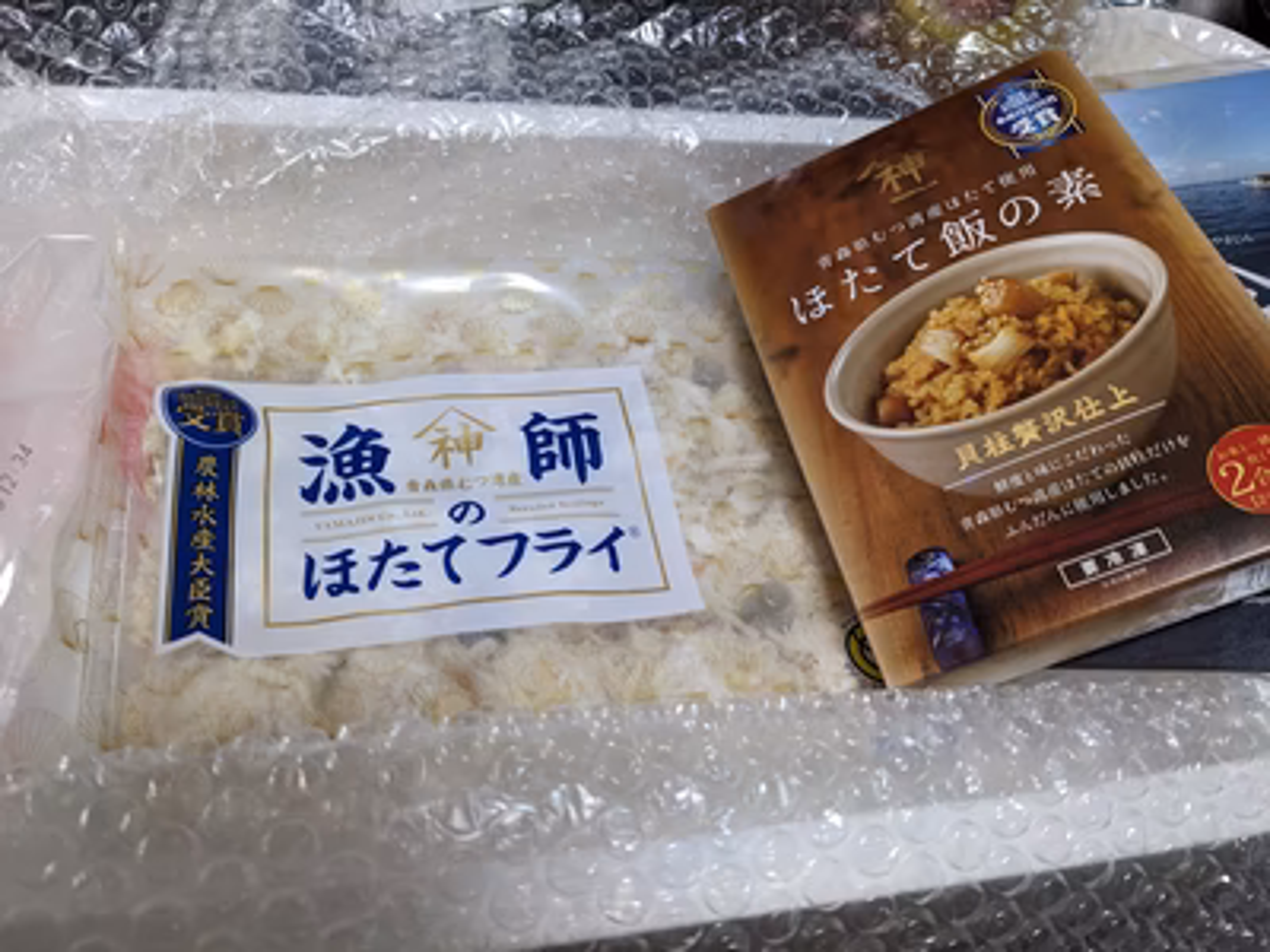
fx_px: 991
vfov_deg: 51.4
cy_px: 476
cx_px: 635
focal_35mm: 27
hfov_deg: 65.3
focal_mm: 4.38
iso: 82
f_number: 1.73
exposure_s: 1/60
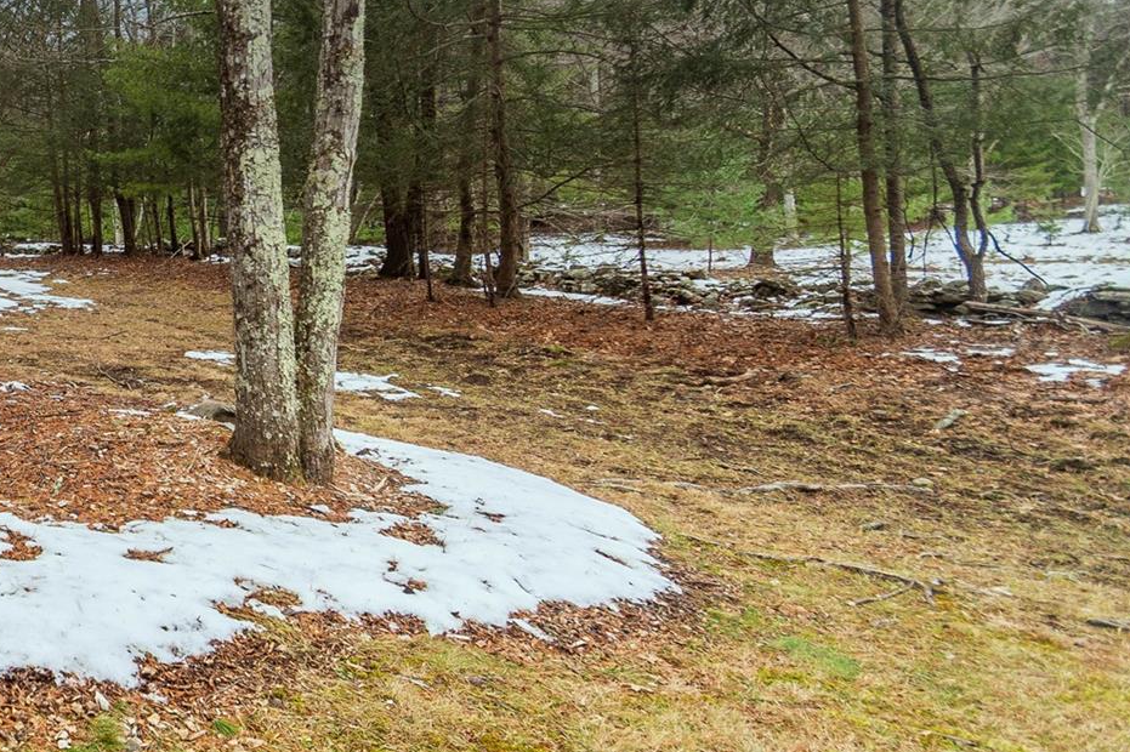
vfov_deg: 39.4
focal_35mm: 33
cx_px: -18
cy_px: 238
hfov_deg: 46.9
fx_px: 1035
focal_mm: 10
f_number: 4.5
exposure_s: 1/80
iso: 100
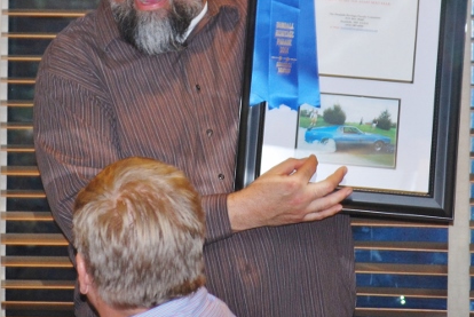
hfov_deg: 7.1
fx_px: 3822
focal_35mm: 290
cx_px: 169
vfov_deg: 4.7
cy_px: 31
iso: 450
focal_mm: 100
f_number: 4.5
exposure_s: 1/60
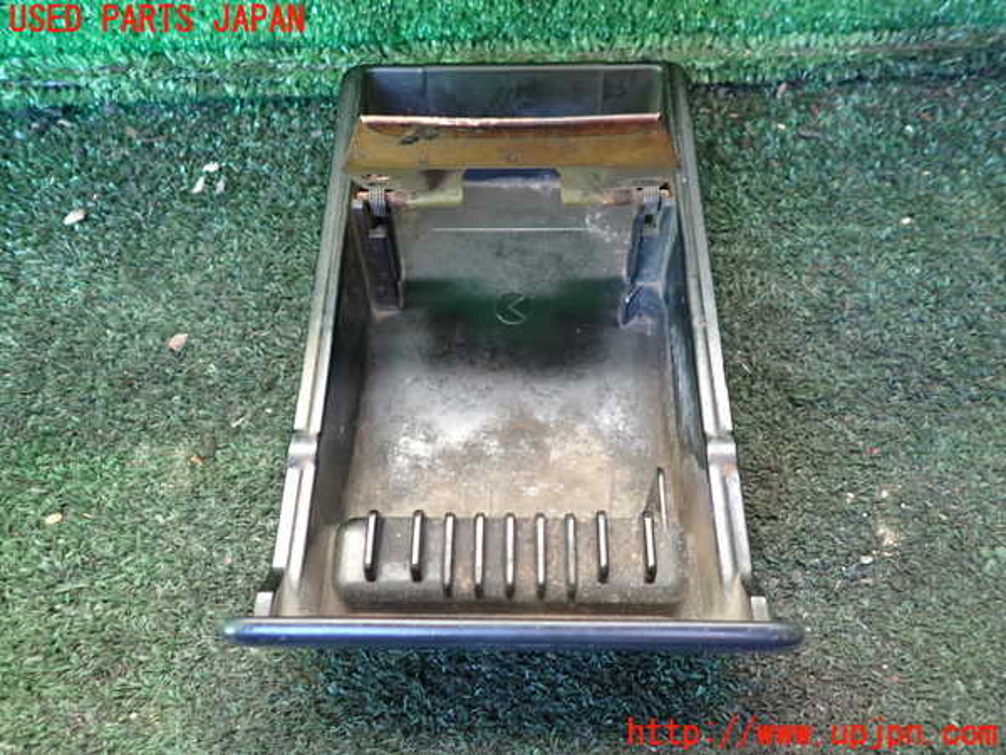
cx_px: 503
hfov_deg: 69.4
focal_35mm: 25
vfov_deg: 54.9
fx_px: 727
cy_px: 378
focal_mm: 4.5
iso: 250
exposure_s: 1/30
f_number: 2
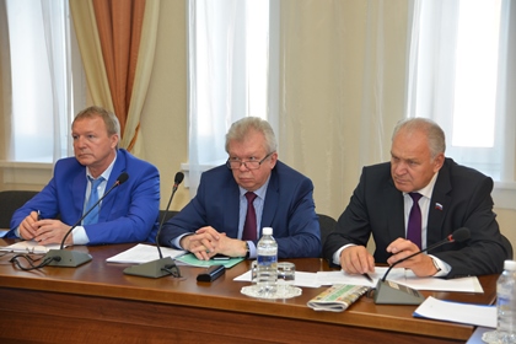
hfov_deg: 31.0
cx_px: 258
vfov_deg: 20.9
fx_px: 932
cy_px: 172
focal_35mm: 65
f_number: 4
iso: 500
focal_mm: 65
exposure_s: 1/60
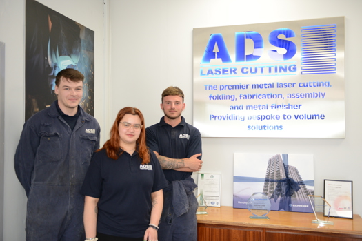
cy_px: 120
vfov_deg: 35.1
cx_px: 181
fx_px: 382
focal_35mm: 38
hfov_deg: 50.7
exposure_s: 1/250
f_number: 2.8
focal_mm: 38
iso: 1250
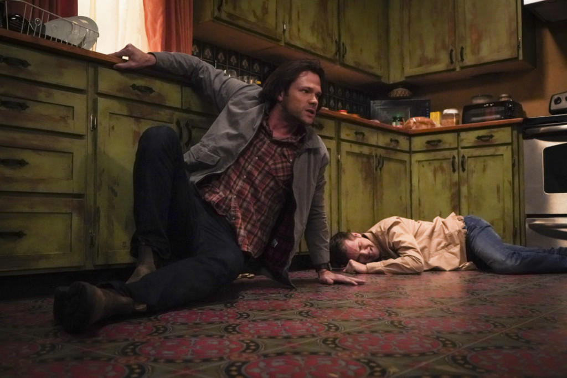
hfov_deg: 53.1
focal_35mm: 36
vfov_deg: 36.9
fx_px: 567
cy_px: 189
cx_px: 284
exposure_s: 1/160
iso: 10000
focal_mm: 36
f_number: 4
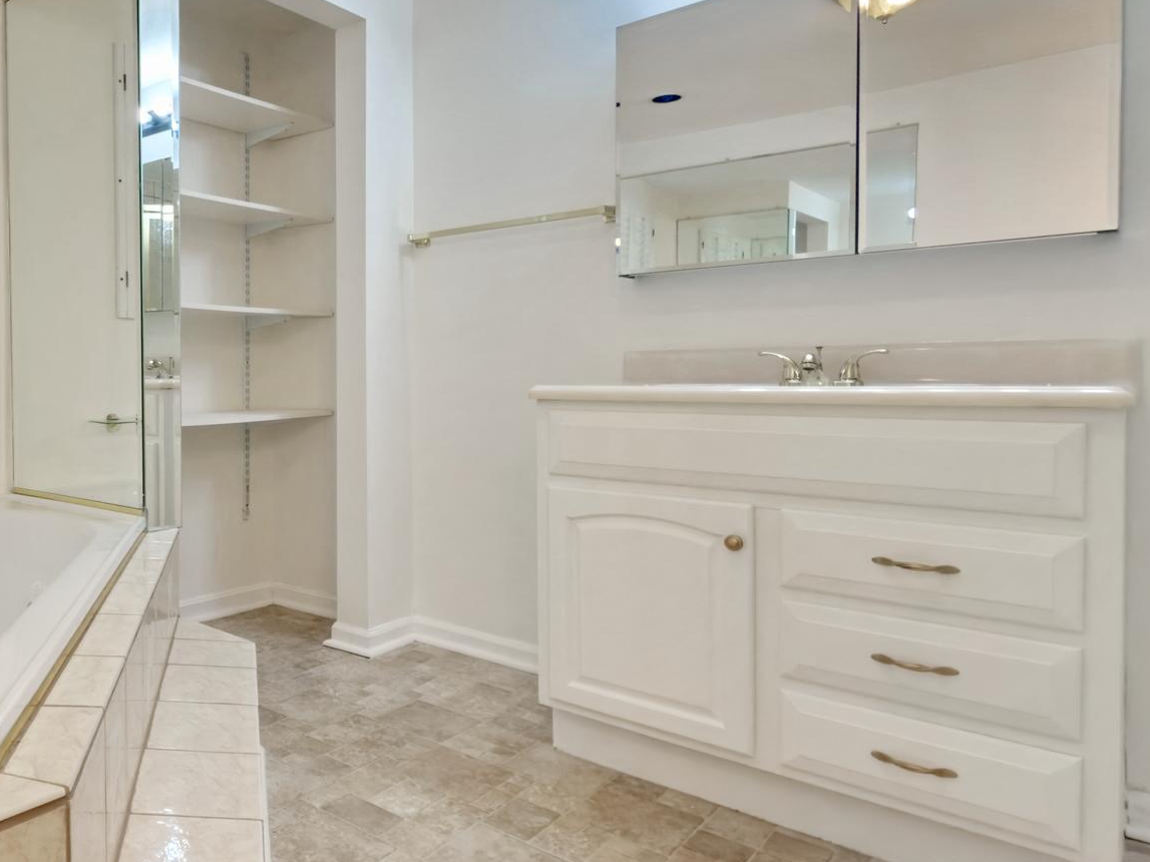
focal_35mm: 25
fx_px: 830
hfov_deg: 61.8
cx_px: 182
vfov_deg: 54.9
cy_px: 439
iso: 50
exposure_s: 1/60
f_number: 2.2
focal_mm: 2.22
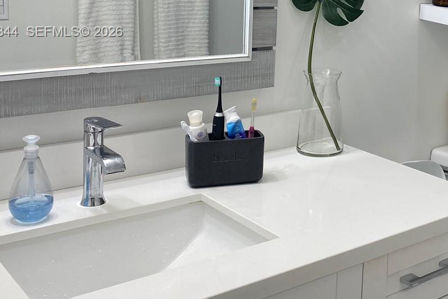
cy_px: 32
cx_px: 396
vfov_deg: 24.4
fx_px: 672
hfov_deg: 34.9
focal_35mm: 54
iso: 80
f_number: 1.8
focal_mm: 4.25
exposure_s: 1/60
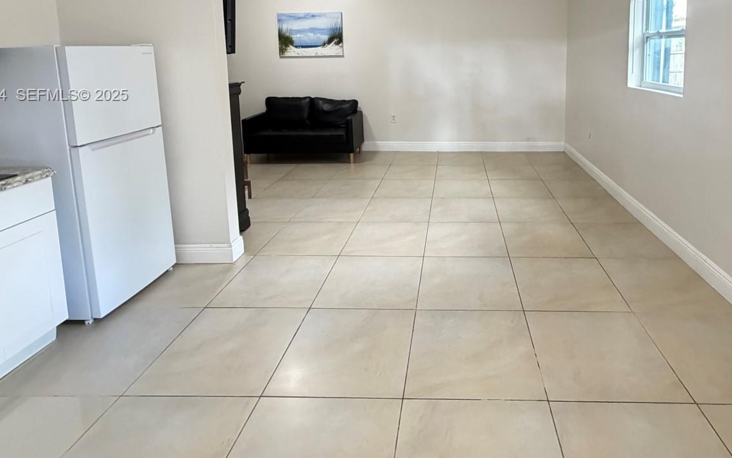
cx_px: 444
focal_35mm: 21
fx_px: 419
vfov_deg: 53.7
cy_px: 96
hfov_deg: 81.2
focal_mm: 2.22
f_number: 2.2
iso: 640
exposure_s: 1/60
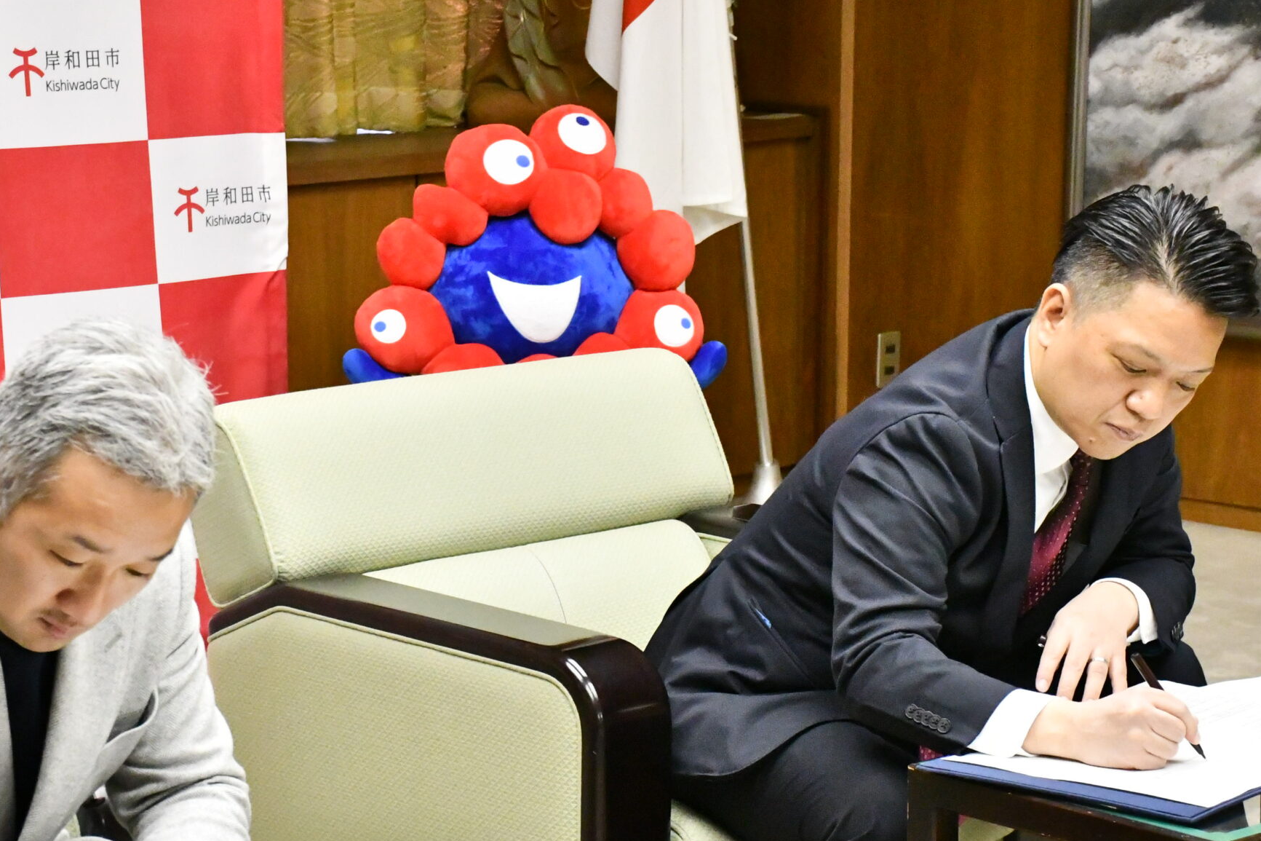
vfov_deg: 13.8
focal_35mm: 99
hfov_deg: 20.6
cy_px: 603
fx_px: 3467
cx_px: 558
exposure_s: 1/200
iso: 10000
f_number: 7.1
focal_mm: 45
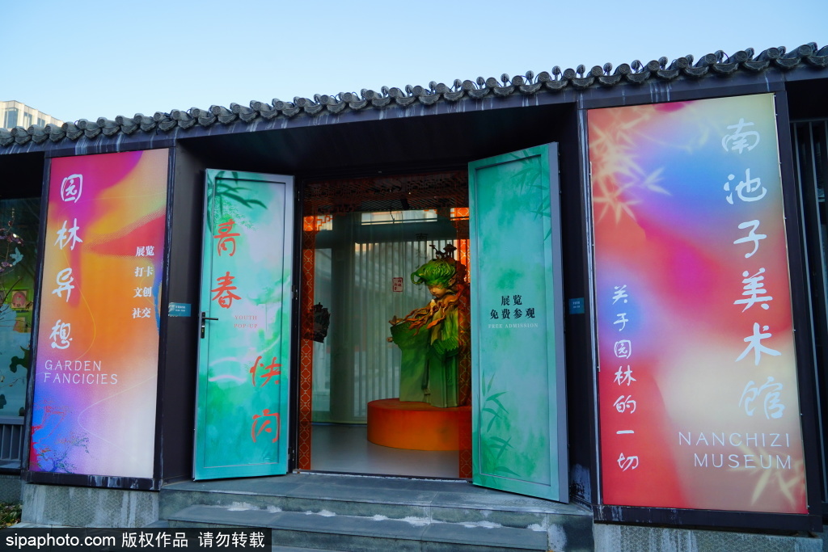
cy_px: 276
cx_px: 414
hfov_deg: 73.7
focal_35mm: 24
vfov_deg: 53.1
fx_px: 552
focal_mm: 24
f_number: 7.1
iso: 640
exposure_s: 1/640
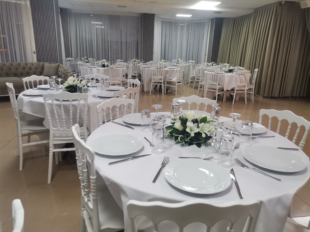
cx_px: 155
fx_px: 233
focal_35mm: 26
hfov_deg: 67.3
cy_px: 116
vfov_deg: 53.1
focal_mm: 4.75
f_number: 1.8
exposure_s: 1/100
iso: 400
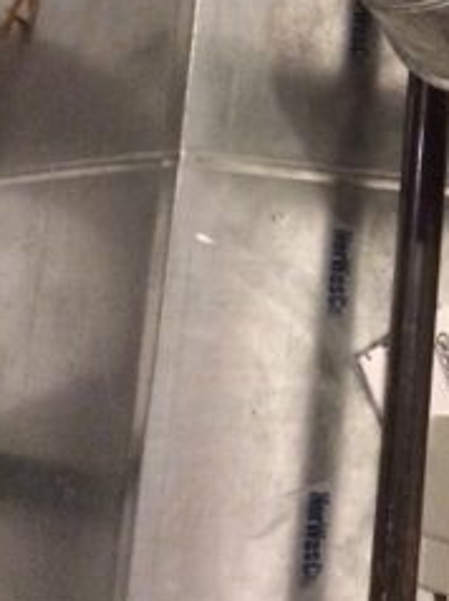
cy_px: 91
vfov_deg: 24.5
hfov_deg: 17.6
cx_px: 595
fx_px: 1351
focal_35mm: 78
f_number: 2.2
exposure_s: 1/15
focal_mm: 4.15
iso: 500
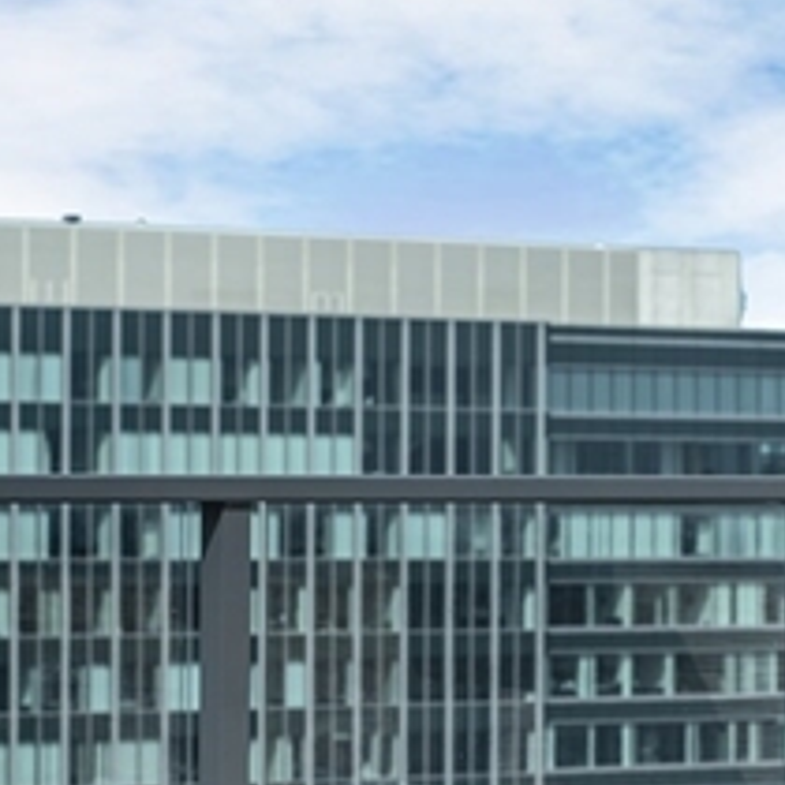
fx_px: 5311
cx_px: 523
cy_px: 533
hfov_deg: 8.4
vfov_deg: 8.4
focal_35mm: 207
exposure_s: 1/640
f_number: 5
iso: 100
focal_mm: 50
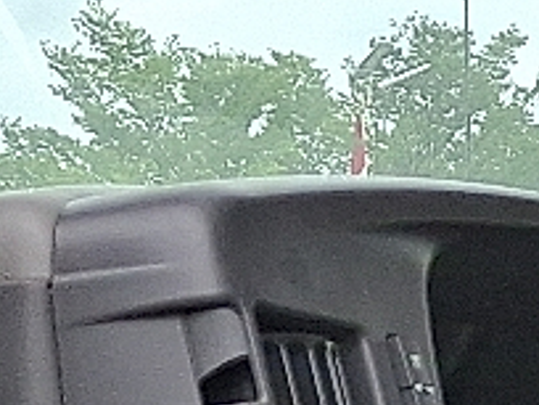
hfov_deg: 8.8
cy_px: 627
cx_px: 1445
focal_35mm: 196
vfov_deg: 7.4
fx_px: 3052
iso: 30
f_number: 1.8
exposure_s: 1/769
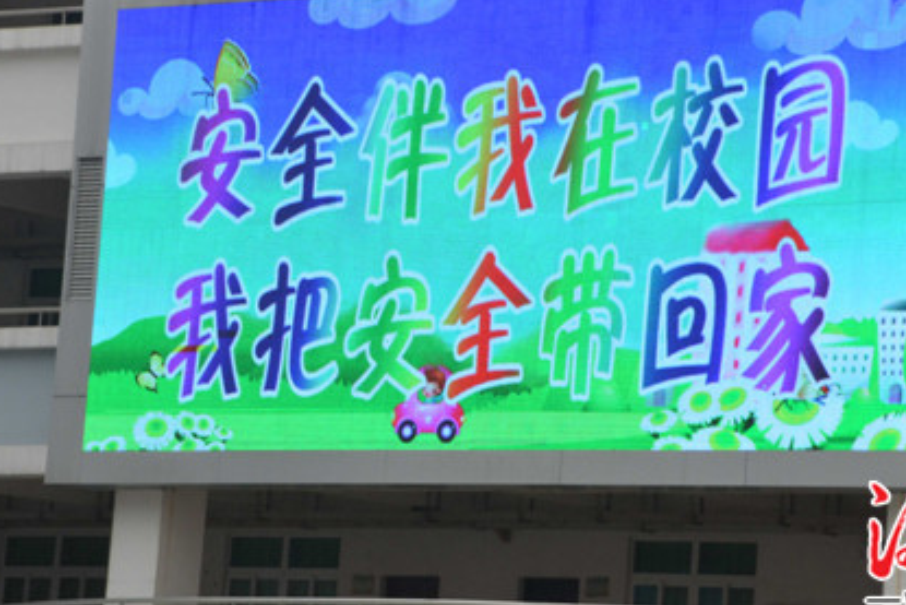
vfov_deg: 6.9
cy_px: 200
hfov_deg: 10.3
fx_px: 5010
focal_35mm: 199
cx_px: 537
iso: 800
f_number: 10
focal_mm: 92
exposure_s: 1/400
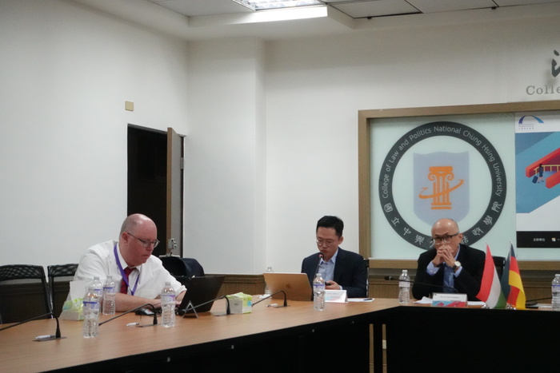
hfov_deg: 28.8
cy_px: 186
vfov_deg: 19.5
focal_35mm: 70
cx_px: 280
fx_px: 1089
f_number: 4
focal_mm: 25.7
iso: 5000
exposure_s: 1/800
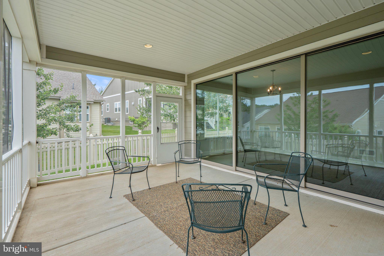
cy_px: 128
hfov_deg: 96.7
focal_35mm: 16
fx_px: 171
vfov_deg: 73.7
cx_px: 192
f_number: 11
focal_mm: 16
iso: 250
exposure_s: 1/50
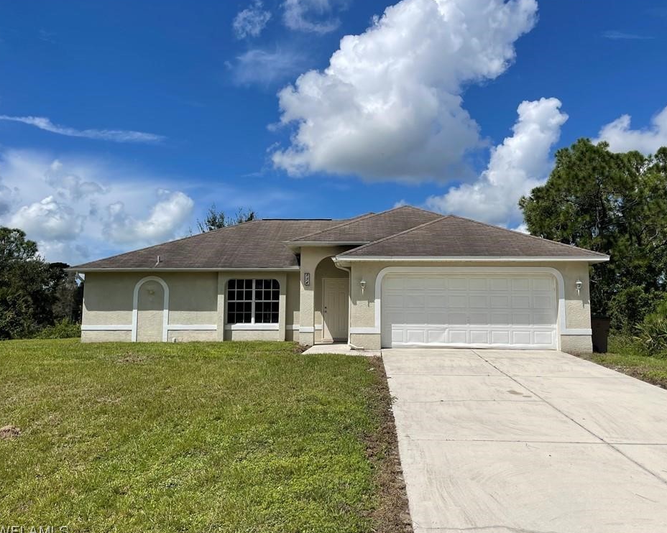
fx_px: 553
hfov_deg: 62.2
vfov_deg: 51.5
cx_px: 350
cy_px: 268
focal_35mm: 28
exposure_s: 1/7937
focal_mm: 5.1
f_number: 1.6
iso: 32
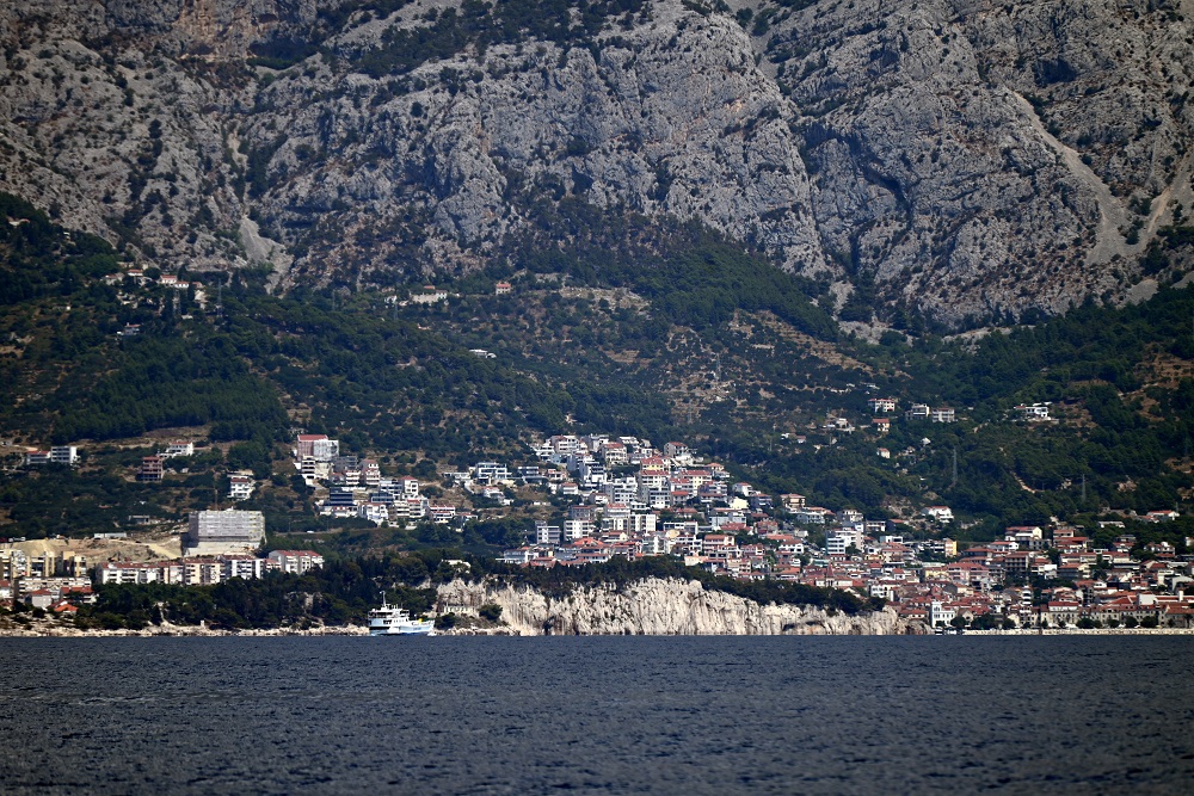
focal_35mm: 300
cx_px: 597
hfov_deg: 6.9
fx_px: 9951
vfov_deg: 4.6
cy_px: 398
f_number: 5.6
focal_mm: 300
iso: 100
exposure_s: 1/800
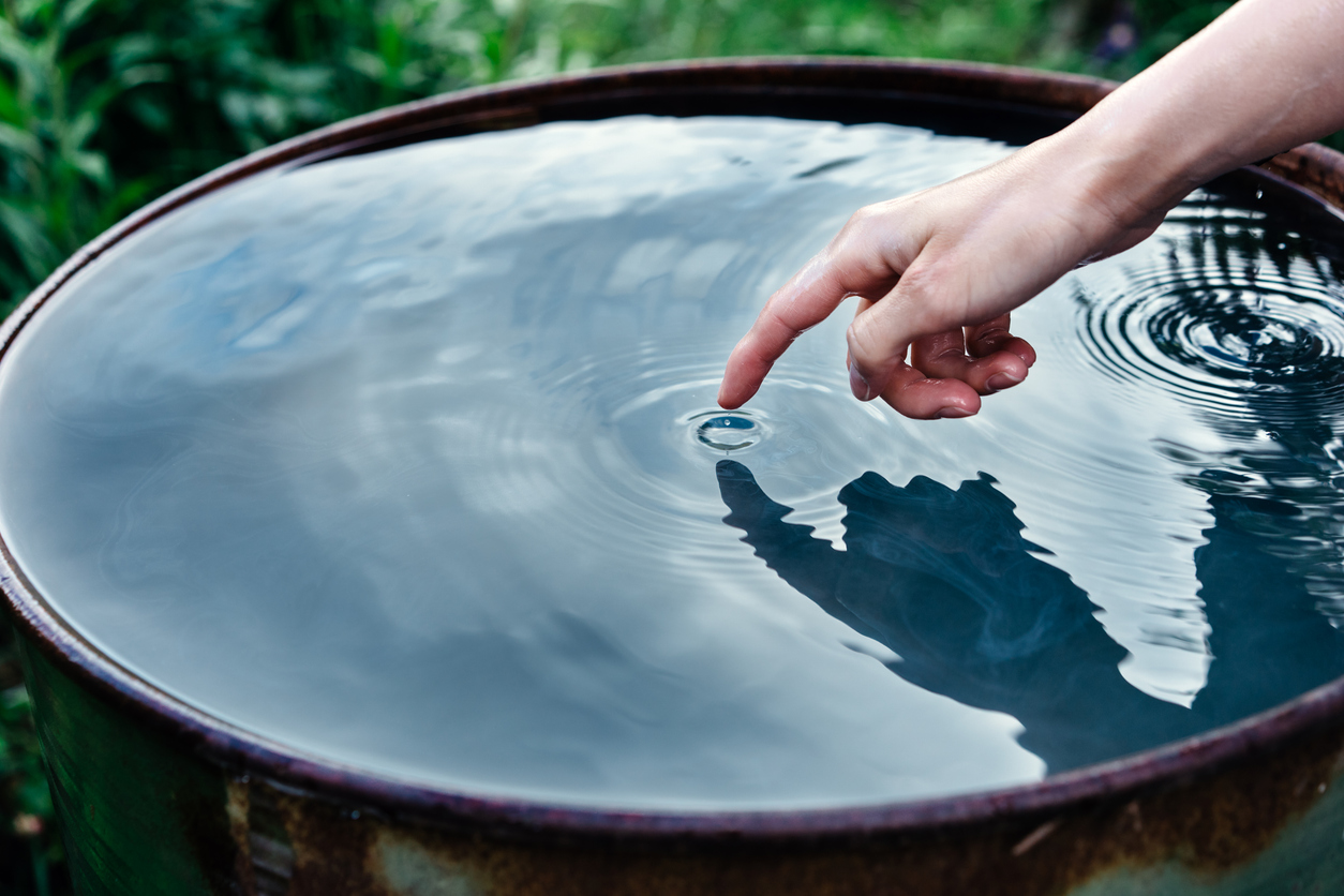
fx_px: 2053
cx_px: 672
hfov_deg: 36.2
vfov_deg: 24.6
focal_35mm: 55
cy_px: 448
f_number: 4.5
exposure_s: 1/250
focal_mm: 55
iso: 250
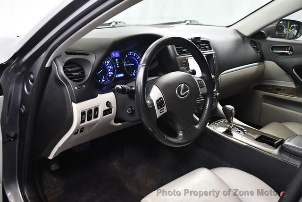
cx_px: 151
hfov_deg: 53.1
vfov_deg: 36.9
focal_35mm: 36
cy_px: 101
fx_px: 302
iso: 3200
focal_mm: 18
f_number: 3.5
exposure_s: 1/80
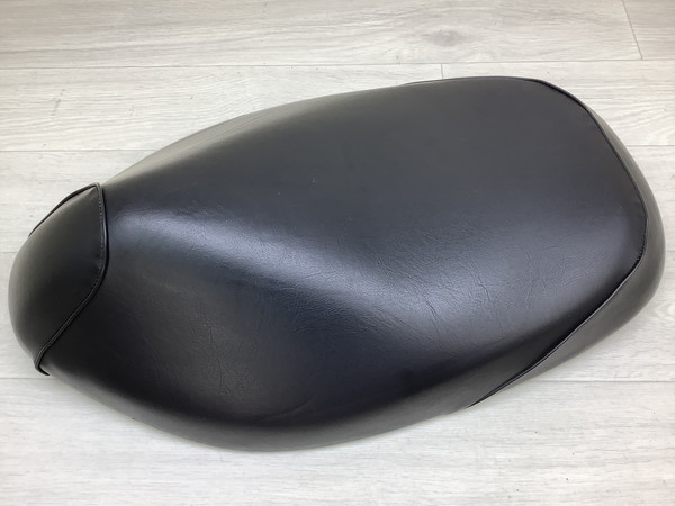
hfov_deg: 58.4
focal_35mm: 31
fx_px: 604
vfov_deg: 45.4
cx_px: 338
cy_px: 253
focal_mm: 3.3
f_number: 2.4
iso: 50
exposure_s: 1/60
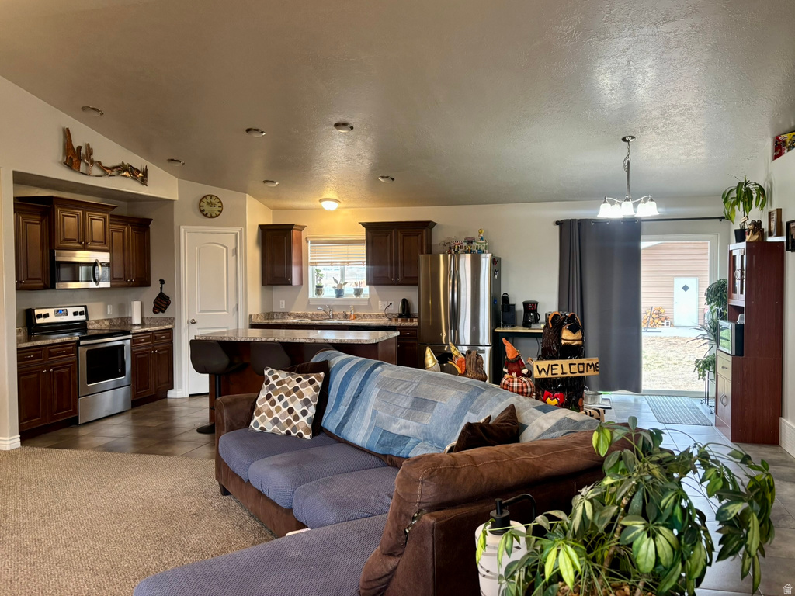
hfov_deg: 67.3
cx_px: 398
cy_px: 298
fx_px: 597
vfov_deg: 53.1
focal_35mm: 26
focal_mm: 5.96
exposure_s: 1/60
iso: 200
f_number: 1.6
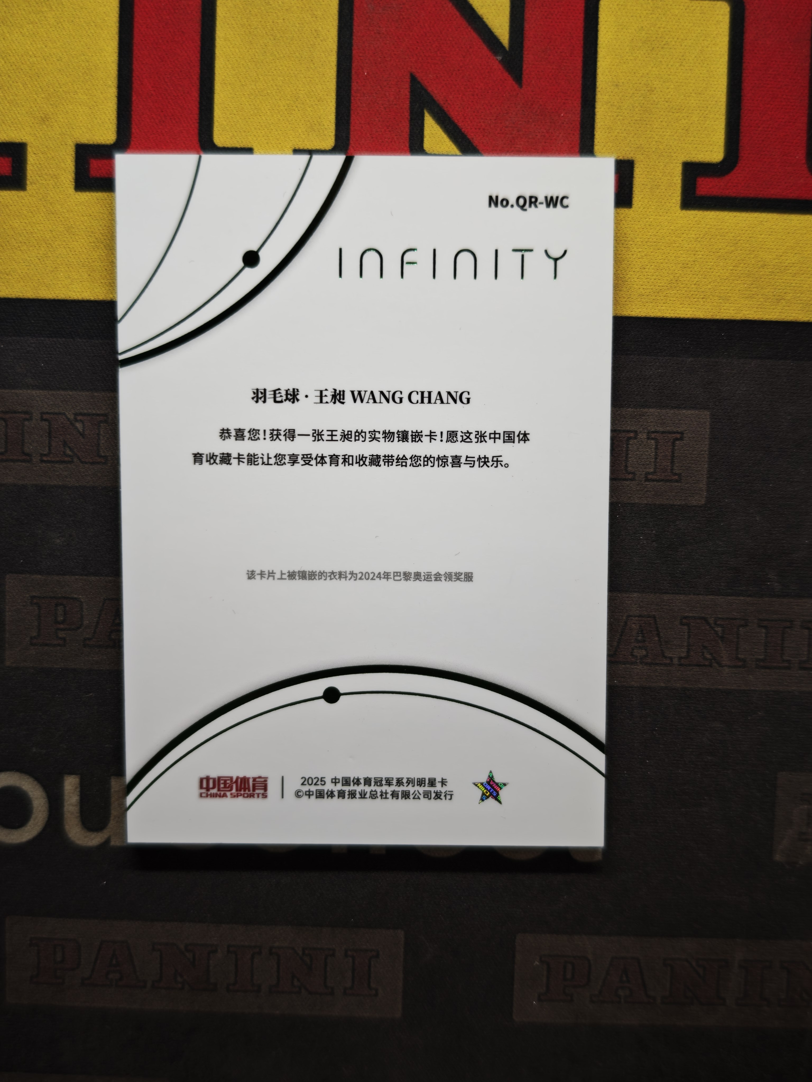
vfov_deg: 41.2
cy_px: 541
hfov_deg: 31.5
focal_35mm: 46
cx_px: 406
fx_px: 1439
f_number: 1.63
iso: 100
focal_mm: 8.72
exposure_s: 1/100
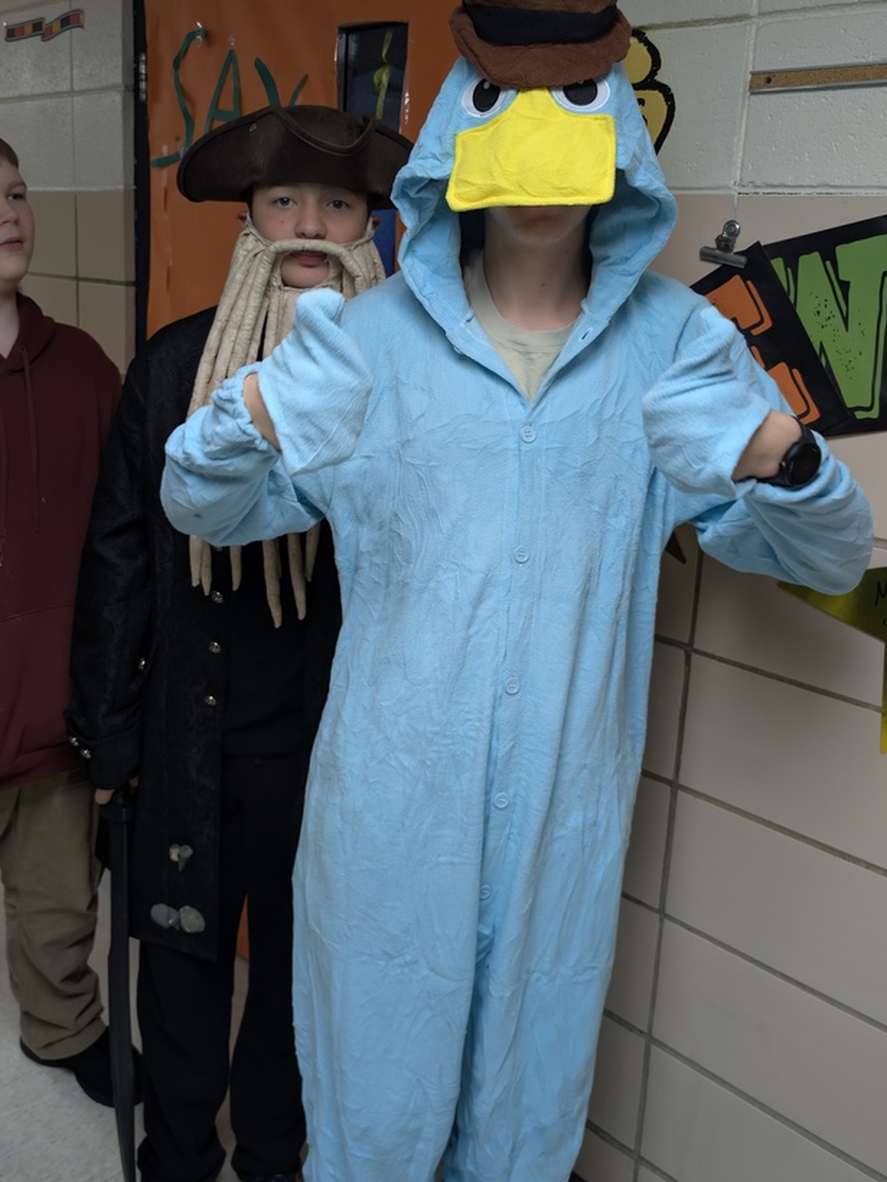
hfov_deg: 46.7
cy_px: 457
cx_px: 387
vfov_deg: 59.3
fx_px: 1025
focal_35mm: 30
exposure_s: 1/120
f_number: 1.68
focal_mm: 6.9
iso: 186
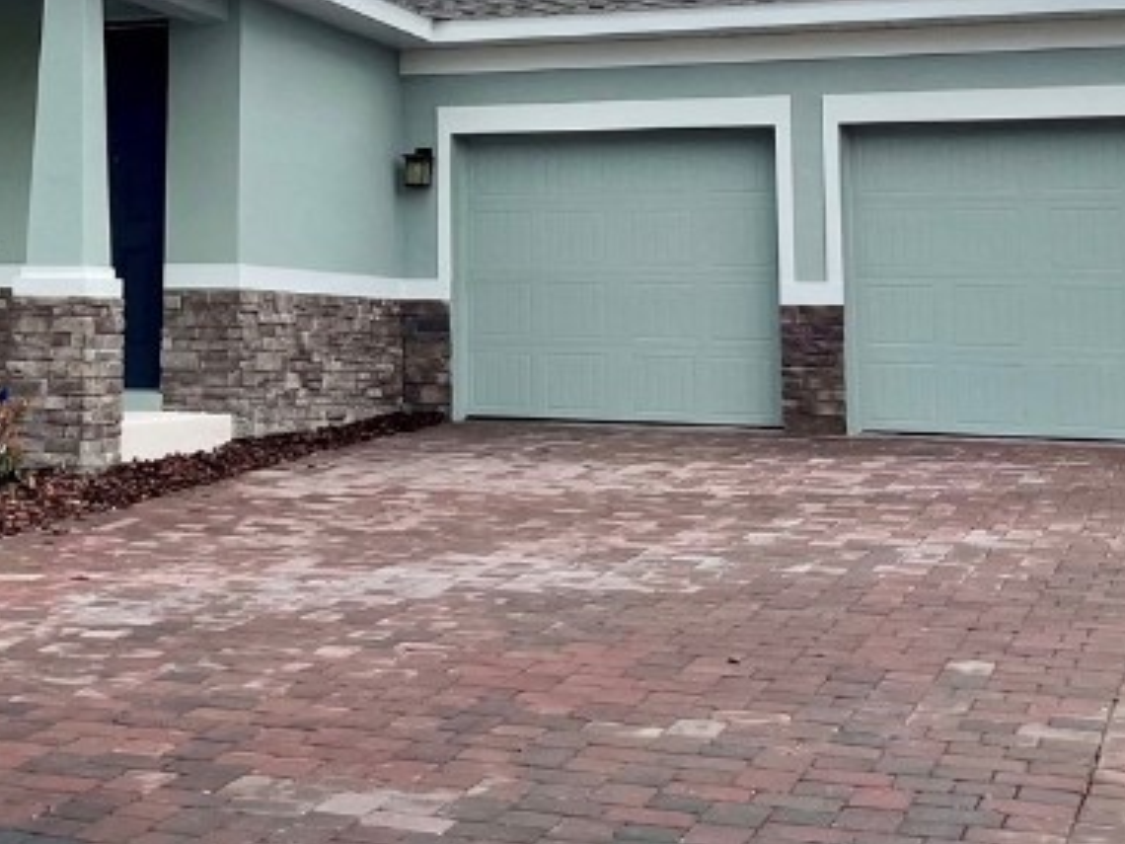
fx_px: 2275
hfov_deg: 27.0
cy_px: 44
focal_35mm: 70
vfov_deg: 20.5
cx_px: 151
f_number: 1.6
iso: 32
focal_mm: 4.2
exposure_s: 1/3731
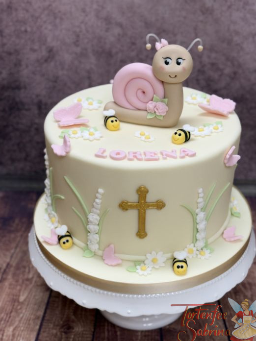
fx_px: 523
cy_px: 186
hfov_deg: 27.5
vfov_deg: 36.1
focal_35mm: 53
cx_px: 138
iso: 80
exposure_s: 1/100
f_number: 1.78
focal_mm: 6.76
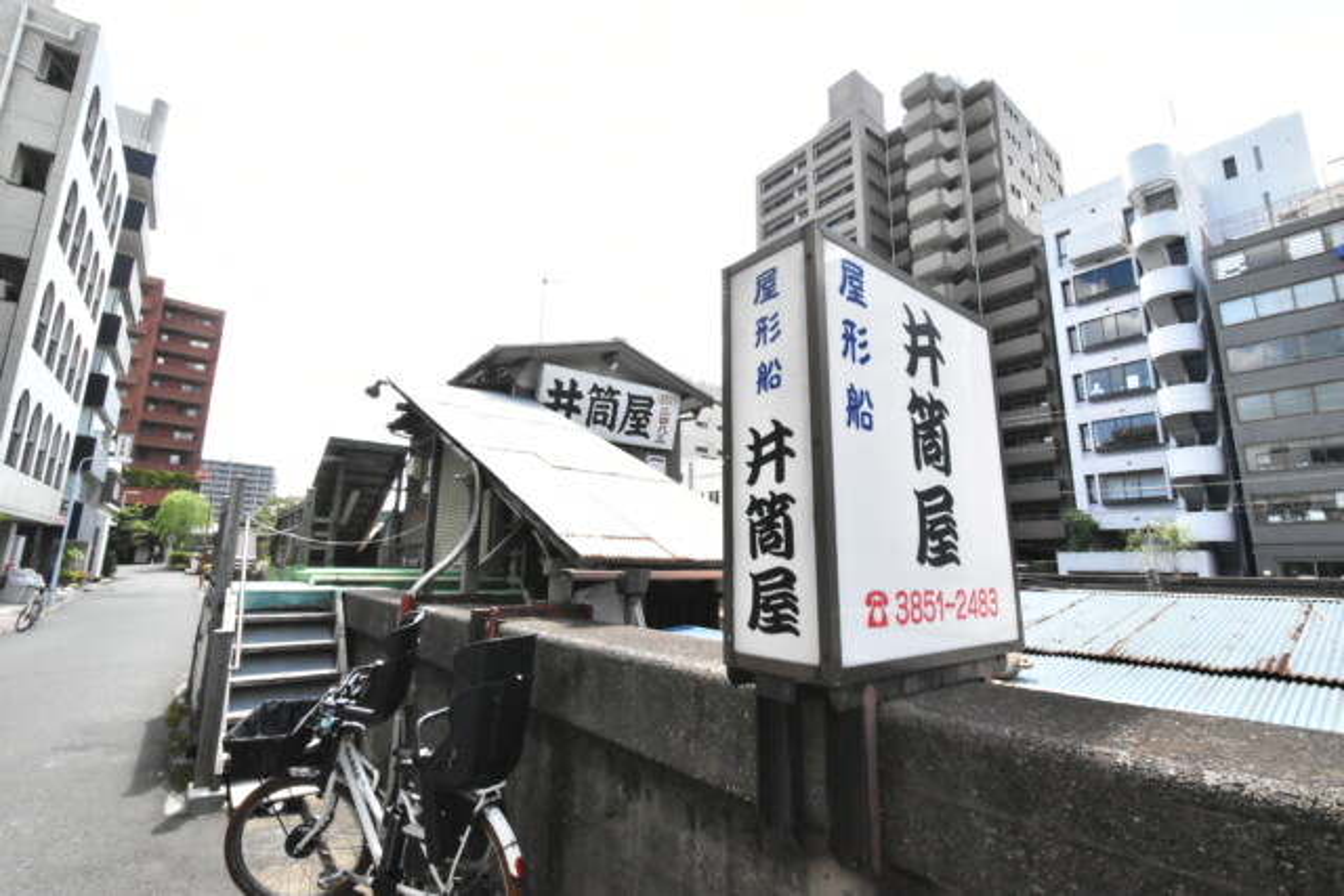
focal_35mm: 15
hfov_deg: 100.4
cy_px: 448
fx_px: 560
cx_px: 672
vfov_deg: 77.4
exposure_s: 1/800
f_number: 14
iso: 6400
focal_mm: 10
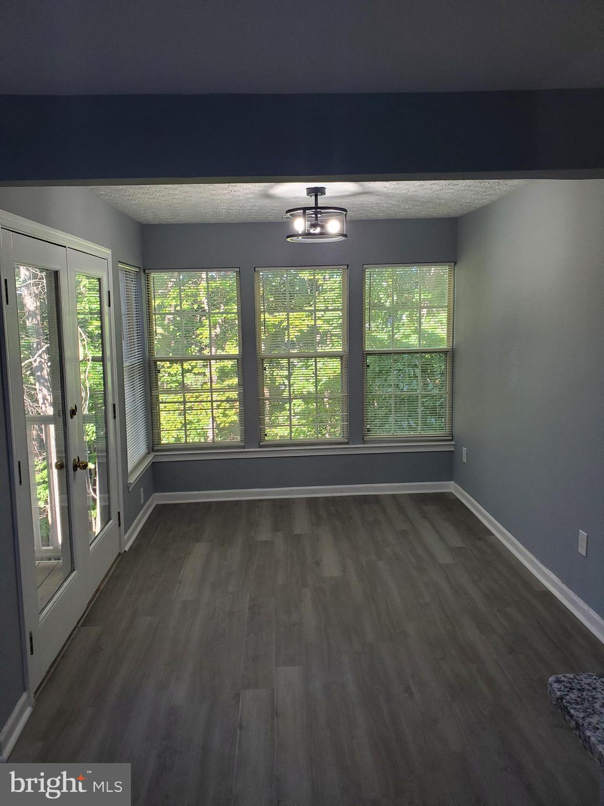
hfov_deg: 53.1
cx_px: 302
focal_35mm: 26
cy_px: 403
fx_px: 605
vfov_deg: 67.3
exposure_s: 1/120
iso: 125
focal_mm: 4.3
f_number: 2.4
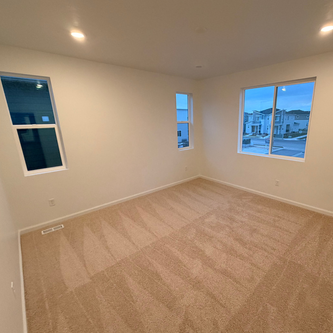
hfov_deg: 83.1
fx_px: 185
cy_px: 167
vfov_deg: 84.0
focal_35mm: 17
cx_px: 197
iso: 320
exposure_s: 1/120
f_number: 2.2
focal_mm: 2.22
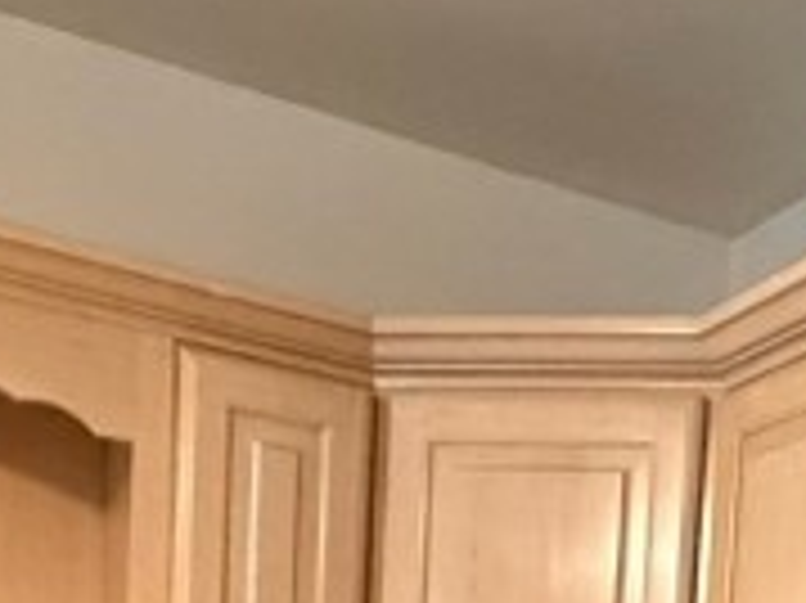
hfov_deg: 23.4
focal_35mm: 80
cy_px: 1269
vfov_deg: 14.6
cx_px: 801
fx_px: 1861
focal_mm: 2.22
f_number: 2.2
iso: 800
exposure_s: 1/60
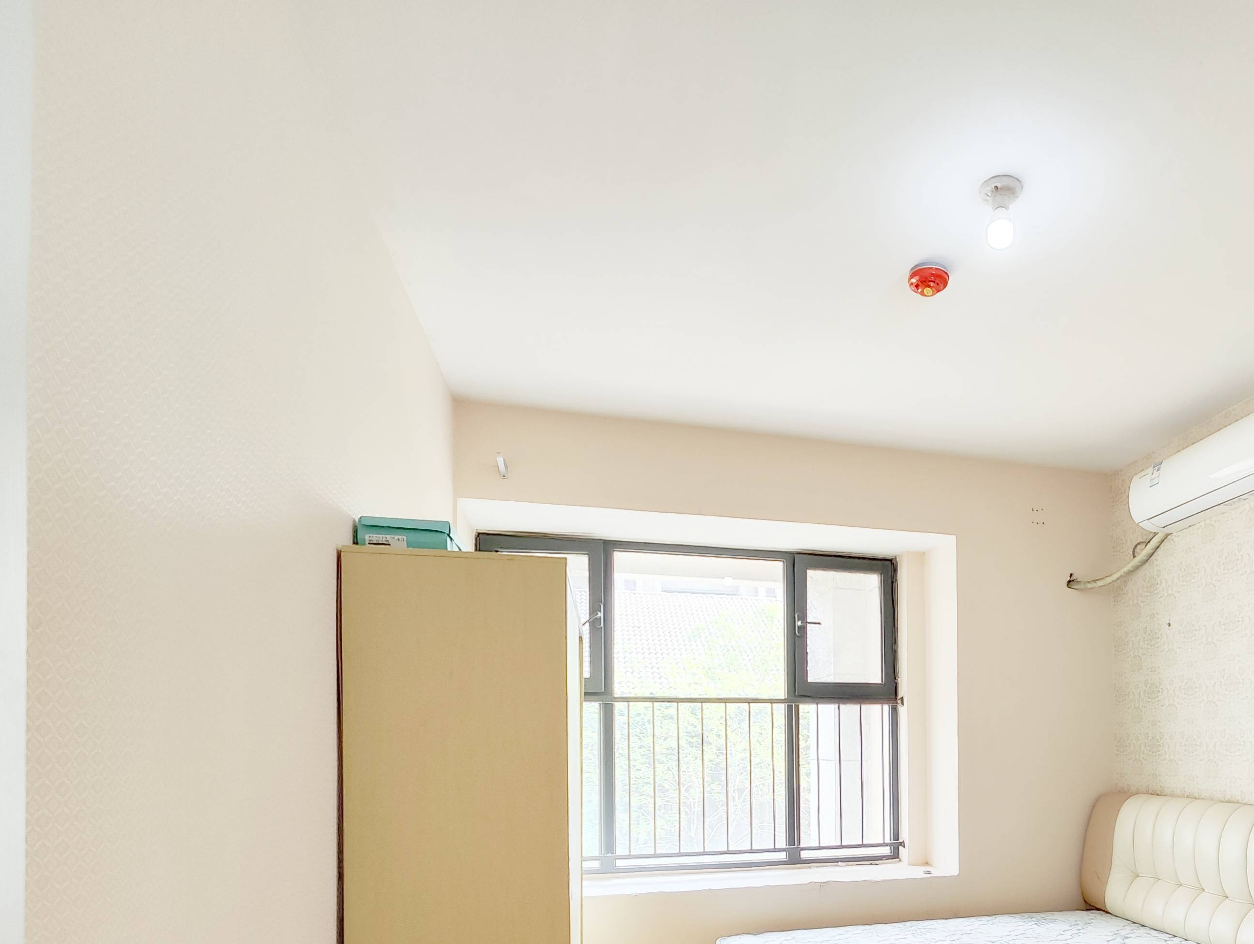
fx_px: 798
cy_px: 738
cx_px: 855
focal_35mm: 22
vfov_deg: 57.3
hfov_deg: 73.5
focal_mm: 2.16
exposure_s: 1/33.3
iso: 156
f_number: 2.2
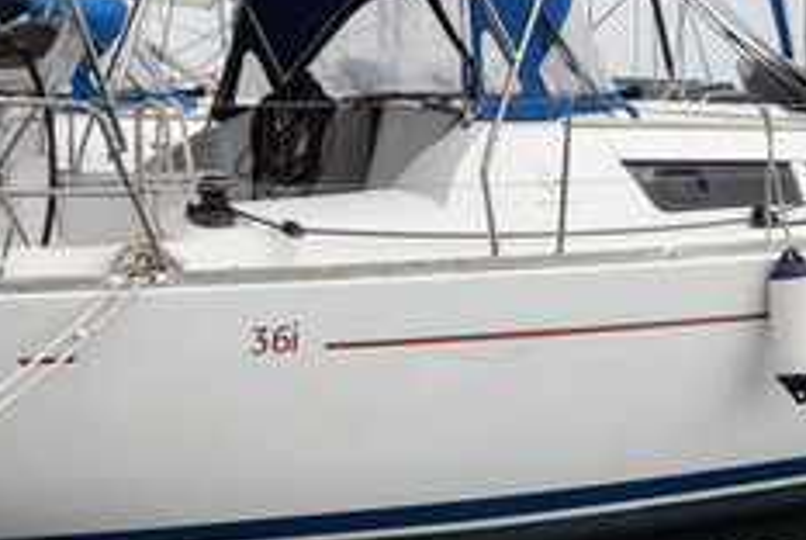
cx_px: 425
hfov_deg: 21.9
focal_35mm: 93
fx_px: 2085
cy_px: 171
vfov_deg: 14.7
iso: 400
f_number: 14
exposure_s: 1/160
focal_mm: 35
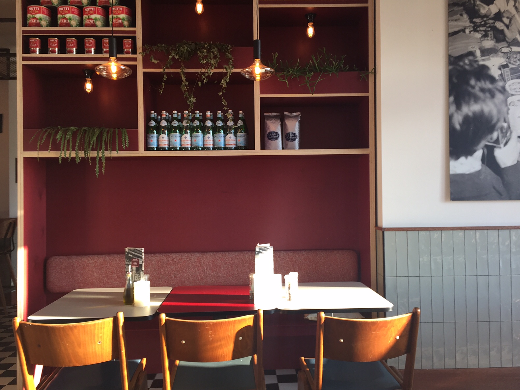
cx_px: 263
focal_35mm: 30
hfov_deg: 60.0
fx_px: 451
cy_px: 192
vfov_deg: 46.8
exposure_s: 1/50
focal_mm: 4.15
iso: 32
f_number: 2.2
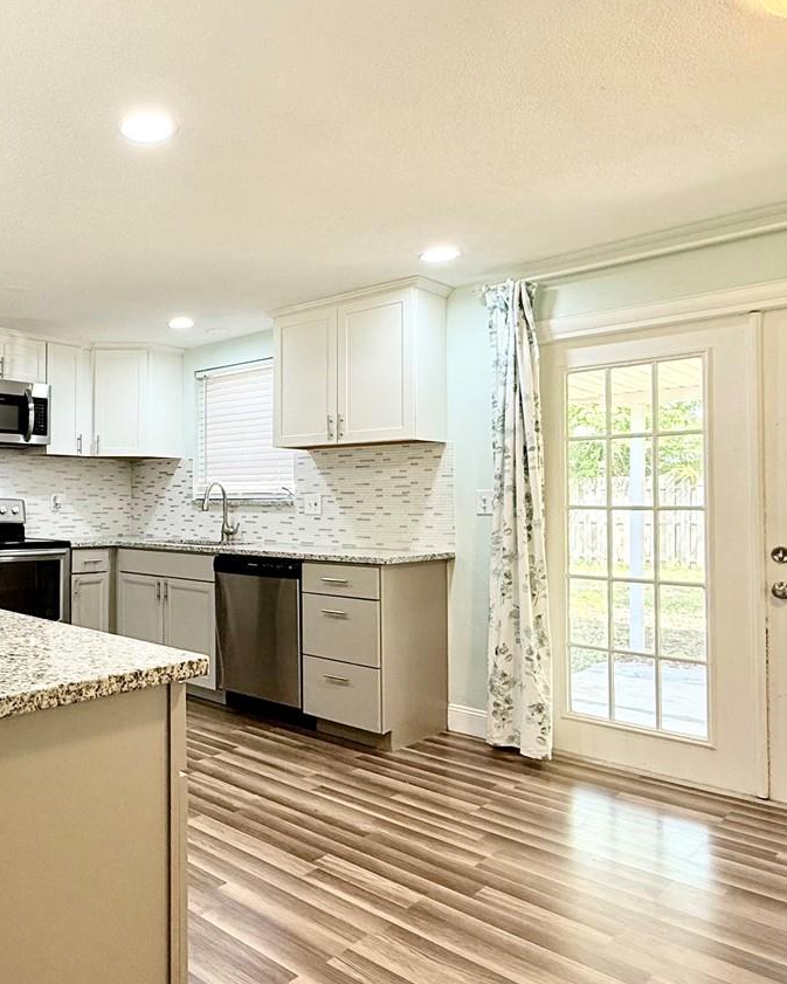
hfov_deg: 51.7
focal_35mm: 26
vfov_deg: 66.0
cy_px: 487
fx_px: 757
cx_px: 166
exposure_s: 1/120
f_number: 2.2
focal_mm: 2.22
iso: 160
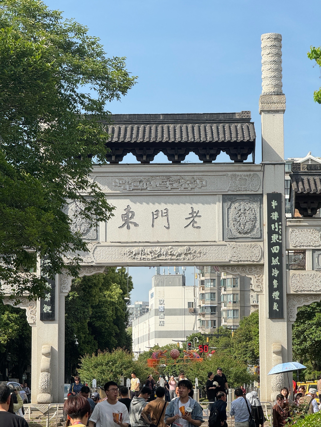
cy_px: 214
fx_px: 1483
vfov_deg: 16.4
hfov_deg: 12.3
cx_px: 160
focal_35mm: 120
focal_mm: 15.66
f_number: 2.8
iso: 50
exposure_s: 1/661
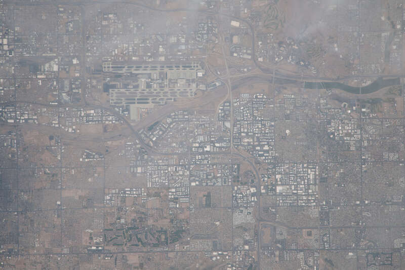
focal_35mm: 1000
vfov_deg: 1.4
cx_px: 202
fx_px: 11247
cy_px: 135
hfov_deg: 2.1
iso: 200
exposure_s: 1/800
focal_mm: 1000
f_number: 6.7
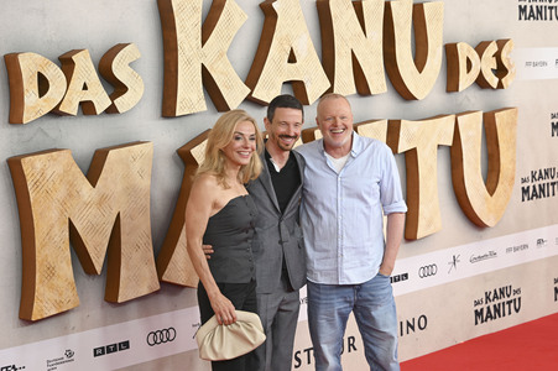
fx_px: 1162
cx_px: 279
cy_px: 186
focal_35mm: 75
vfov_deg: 18.2
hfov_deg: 27.0
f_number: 5.6
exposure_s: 1/160
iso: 800
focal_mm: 75
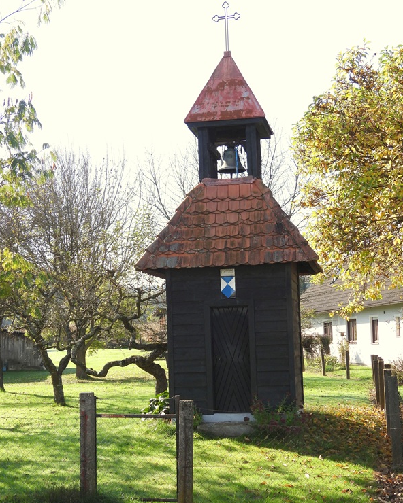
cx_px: 202
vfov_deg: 32.5
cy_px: 257
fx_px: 865
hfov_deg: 26.2
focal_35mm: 58
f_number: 3.5
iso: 100
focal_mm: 9.8
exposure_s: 1/400
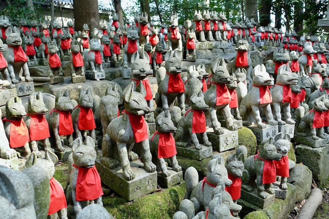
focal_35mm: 41
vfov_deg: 32.6
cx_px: 164
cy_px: 110
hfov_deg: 47.4
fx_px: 375
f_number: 3.2
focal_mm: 15.1
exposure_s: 1/80
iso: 125
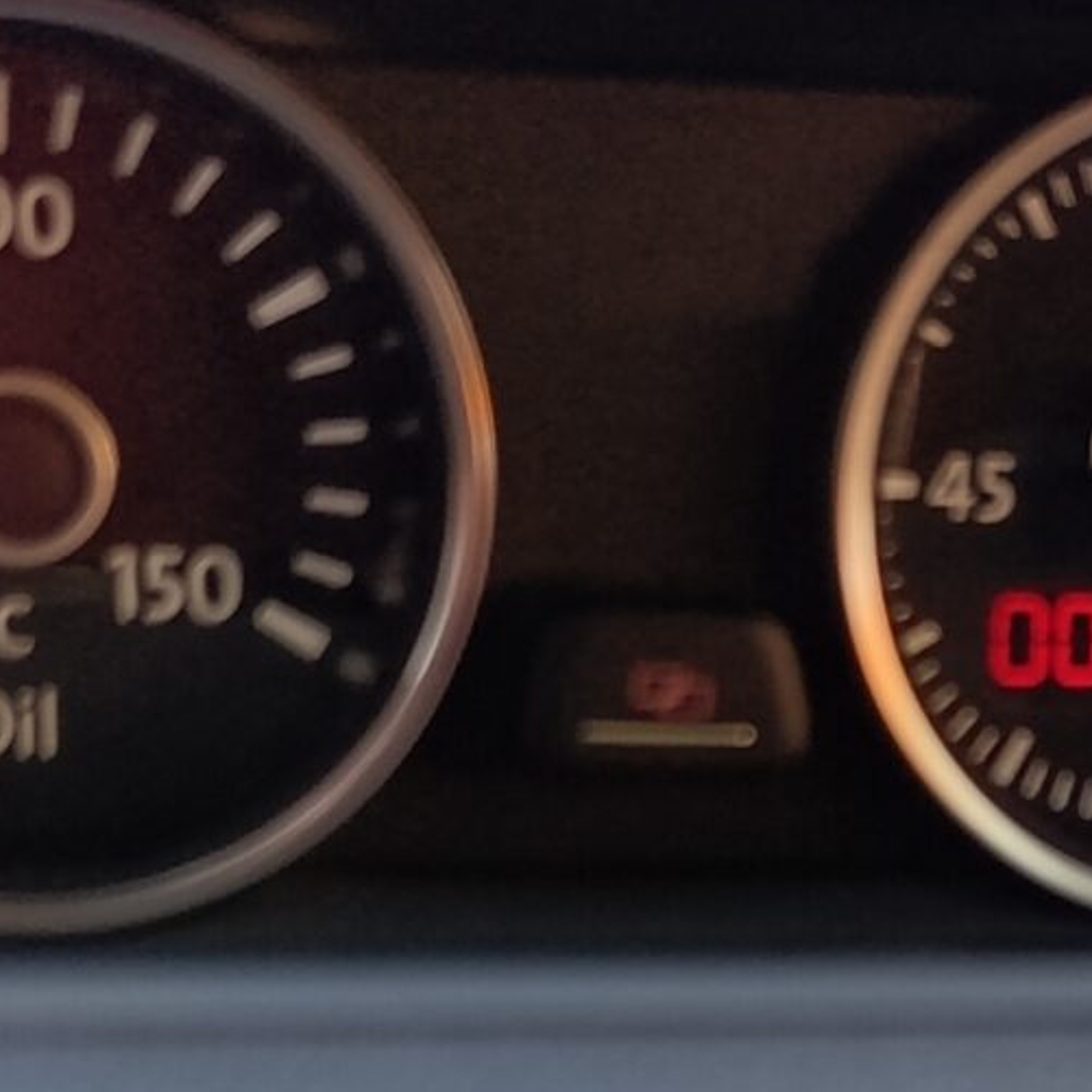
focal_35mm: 104
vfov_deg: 16.0
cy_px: 1384
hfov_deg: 16.4
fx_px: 3712
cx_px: 1099
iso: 80
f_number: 1.6
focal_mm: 6.14
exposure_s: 1/100
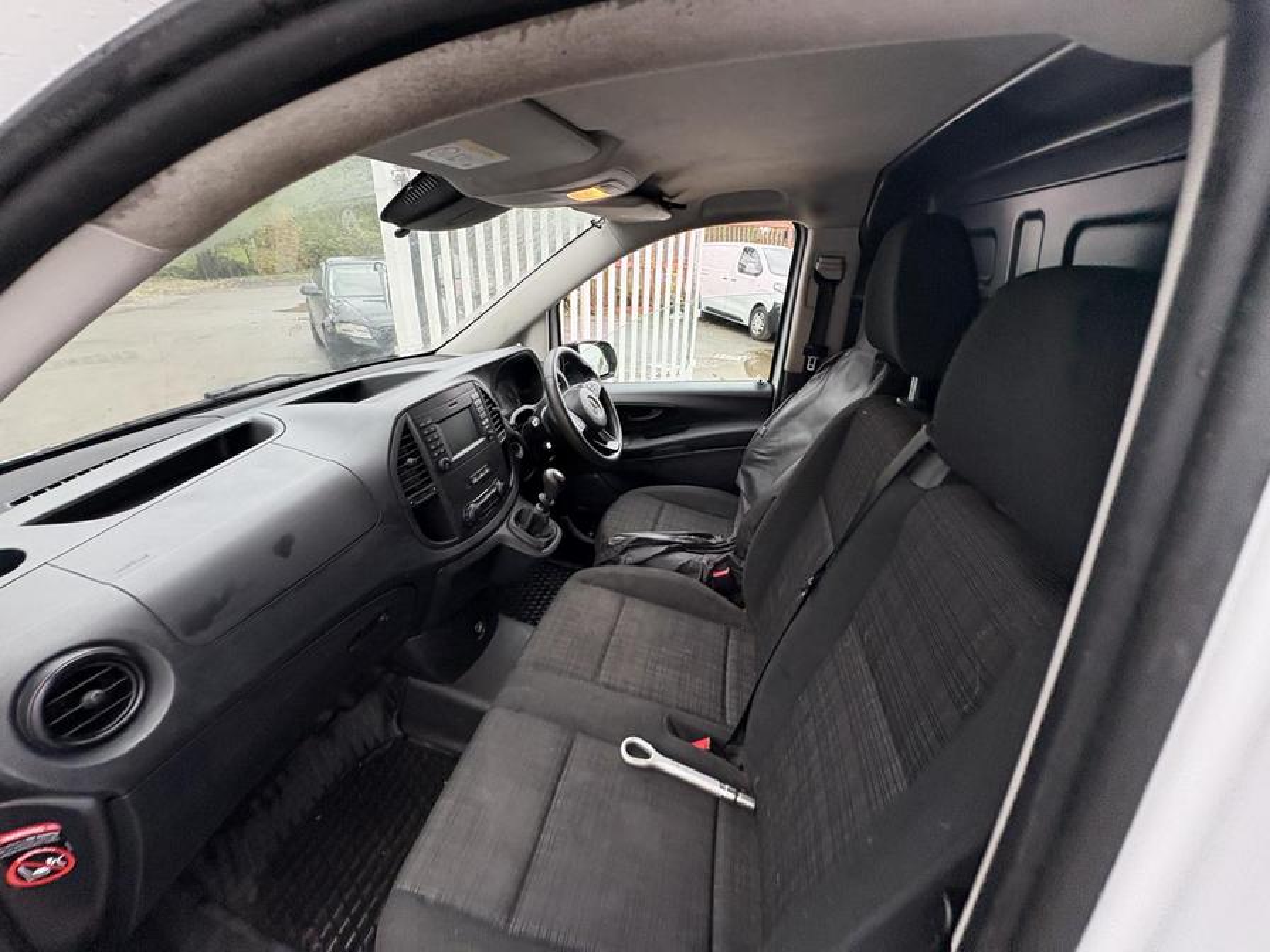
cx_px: 635
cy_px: 476
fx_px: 514
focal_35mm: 14
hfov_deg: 102.1
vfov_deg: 85.7
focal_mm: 2.22
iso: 250
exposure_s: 1/74
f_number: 2.2
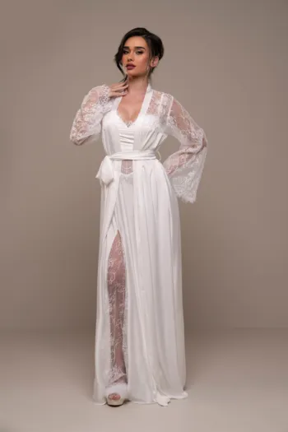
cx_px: 144
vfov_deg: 29.2
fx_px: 828
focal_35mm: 69
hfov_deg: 19.7
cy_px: 216
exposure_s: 1/125
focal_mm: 69
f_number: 5.6
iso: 100
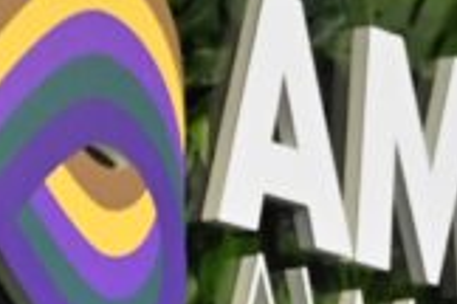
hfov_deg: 4.4
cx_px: 293
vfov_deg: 2.9
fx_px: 5953
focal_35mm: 469
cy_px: 583
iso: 3200
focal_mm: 66
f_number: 5.6
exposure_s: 1/125
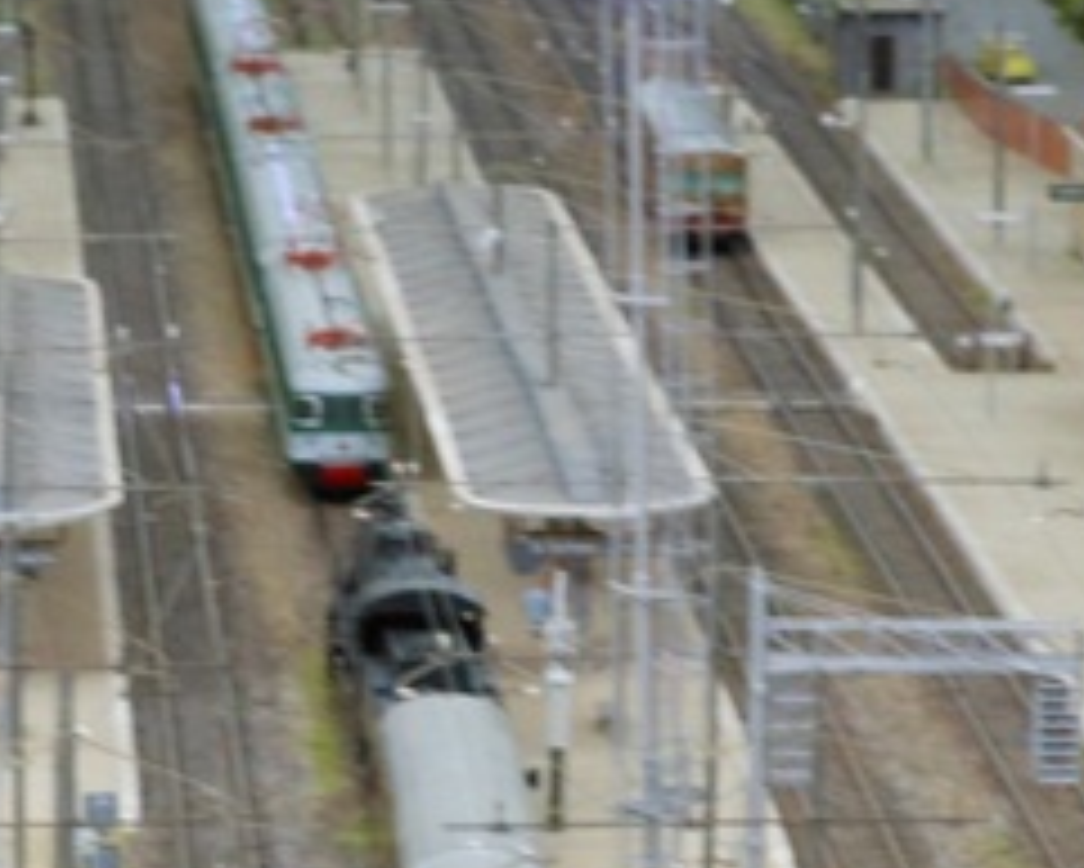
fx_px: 9982
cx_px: 432
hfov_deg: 6.2
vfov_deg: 5.0
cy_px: 504
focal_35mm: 311
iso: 400
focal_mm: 21.5
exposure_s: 1/10
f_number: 5.4
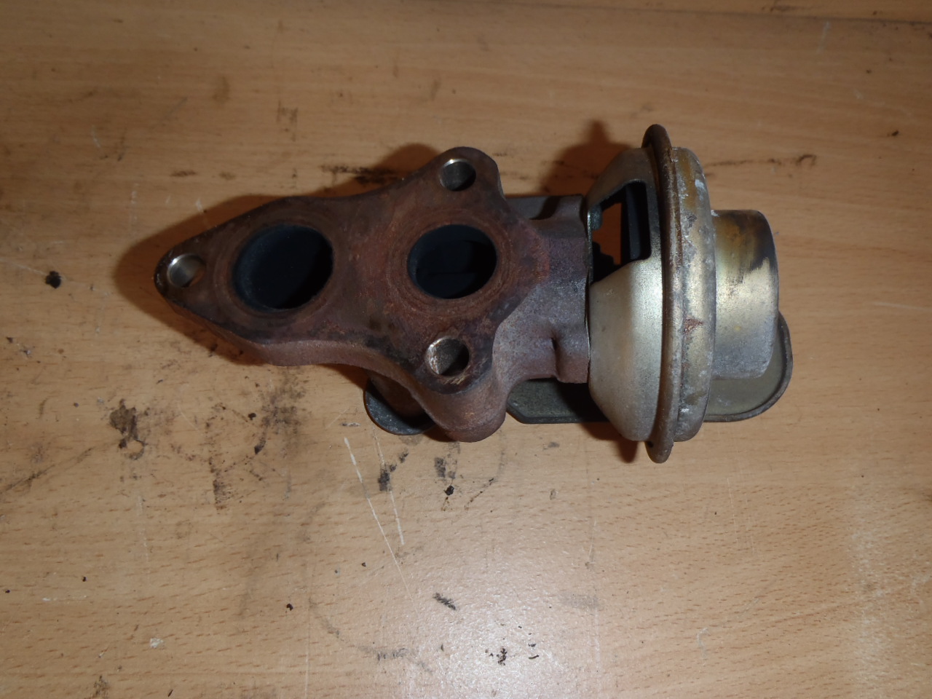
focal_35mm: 28
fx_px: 754
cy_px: 350
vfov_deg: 49.7
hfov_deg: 63.4
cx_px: 466
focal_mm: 5
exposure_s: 1/30
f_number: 3.9
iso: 100
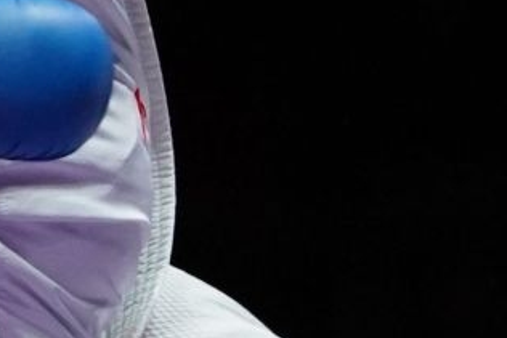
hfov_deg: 1.2
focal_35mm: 1680
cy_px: 227
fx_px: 23670
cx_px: 168
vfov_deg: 0.8
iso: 3200
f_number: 2.8
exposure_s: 1/1000
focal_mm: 197
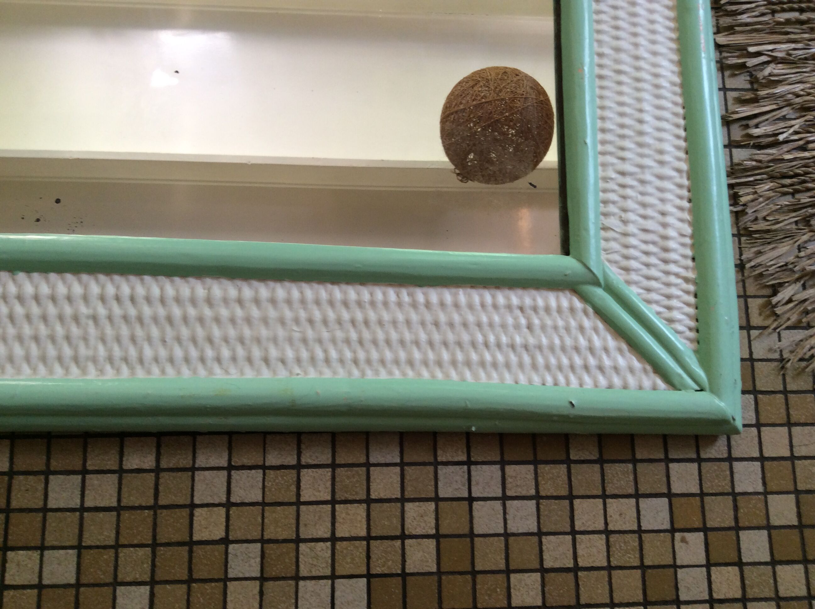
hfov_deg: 56.9
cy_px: 304
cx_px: 408
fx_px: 752
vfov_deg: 44.1
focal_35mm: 32
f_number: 2.4
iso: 50
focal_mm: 3.3
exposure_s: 1/25
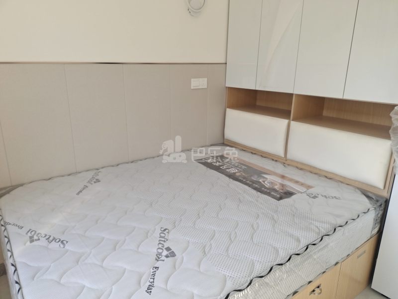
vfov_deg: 61.1
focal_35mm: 22
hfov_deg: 76.4
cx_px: 199
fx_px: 253
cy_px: 150
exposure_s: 1/100
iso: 82
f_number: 1.79
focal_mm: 4.71
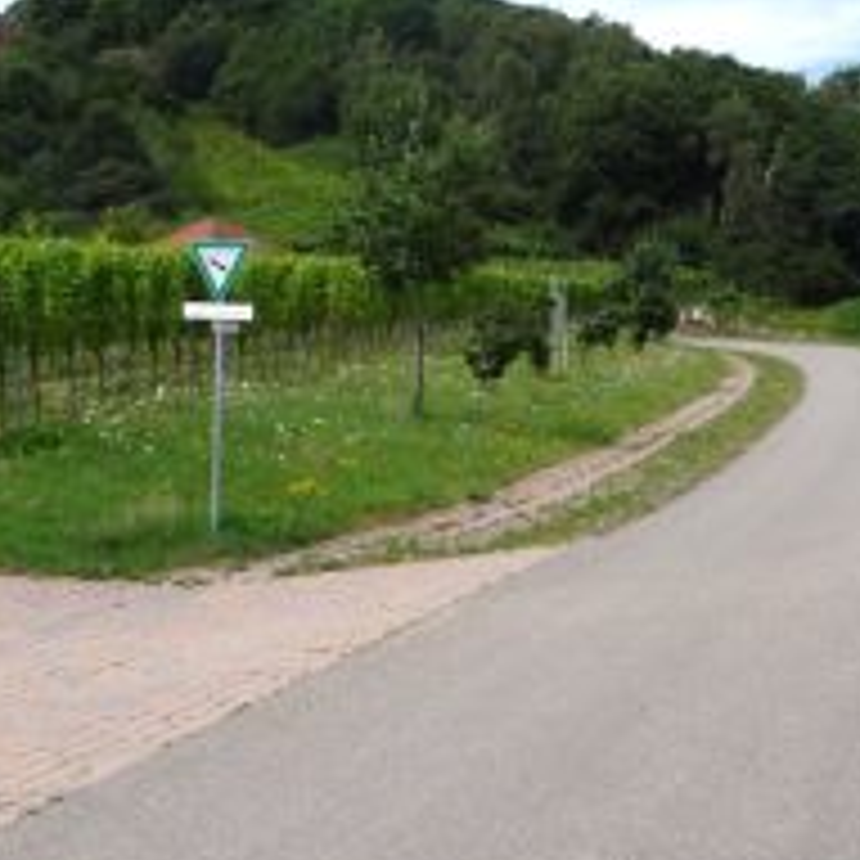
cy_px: 311
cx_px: 405
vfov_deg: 28.5
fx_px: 1686
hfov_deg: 28.6
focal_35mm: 60
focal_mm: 4.7
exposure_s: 1/1300
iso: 100
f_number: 3.3
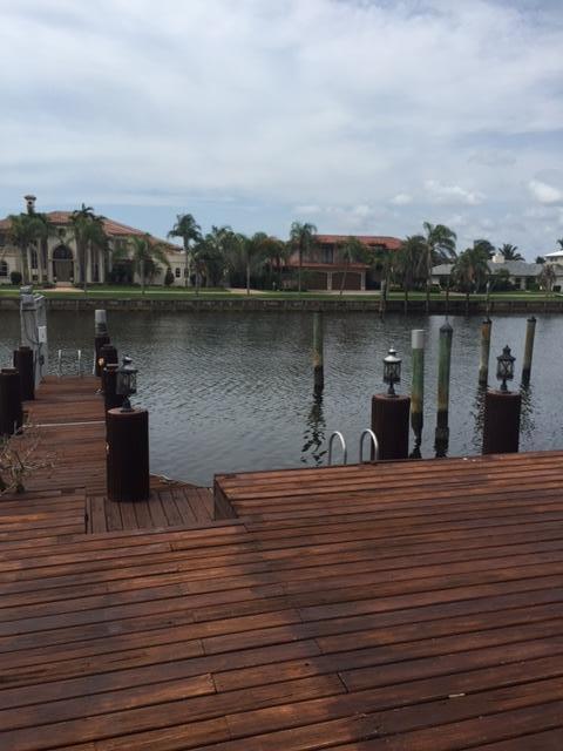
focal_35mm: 29
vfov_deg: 61.7
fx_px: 629
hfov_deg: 48.2
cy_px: 376
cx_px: 282
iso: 32
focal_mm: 4.15
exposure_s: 1/2639
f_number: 2.2
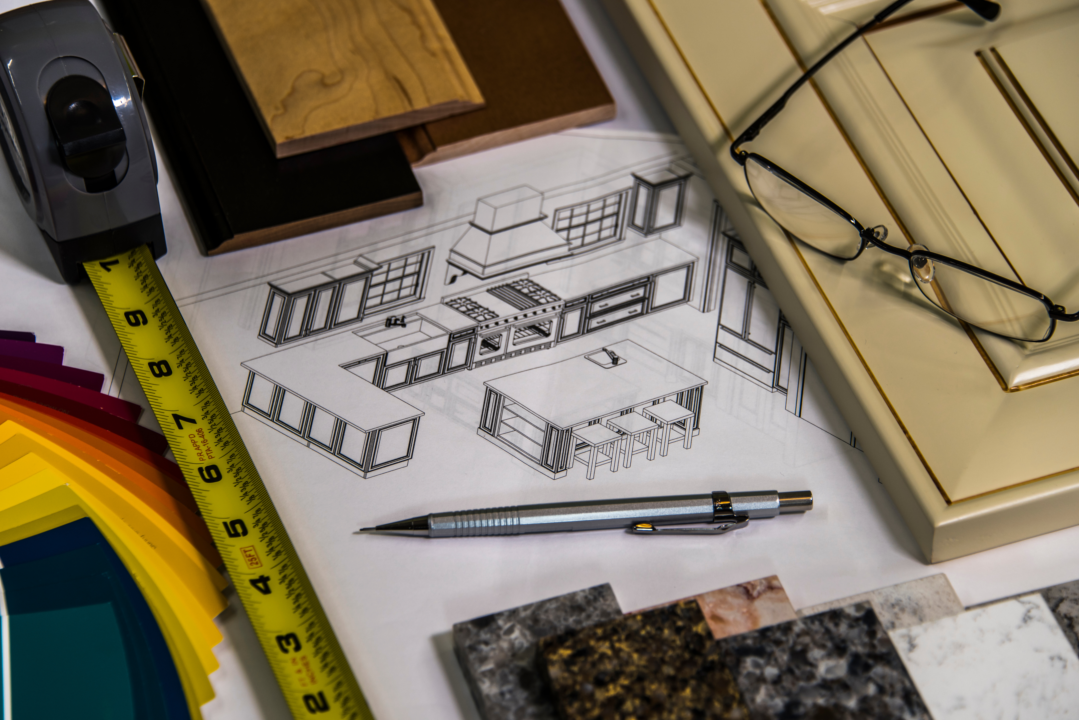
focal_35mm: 135
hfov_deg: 15.2
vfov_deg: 10.2
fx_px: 4047
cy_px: 360
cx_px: 540
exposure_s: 1/80
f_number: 5.6
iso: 64
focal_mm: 135
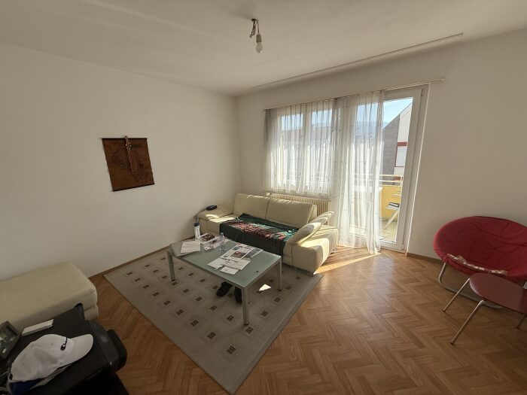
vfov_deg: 85.7
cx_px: 264
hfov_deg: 102.1
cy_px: 198
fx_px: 213
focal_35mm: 14
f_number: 2.2
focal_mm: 2.22
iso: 50
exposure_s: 1/799
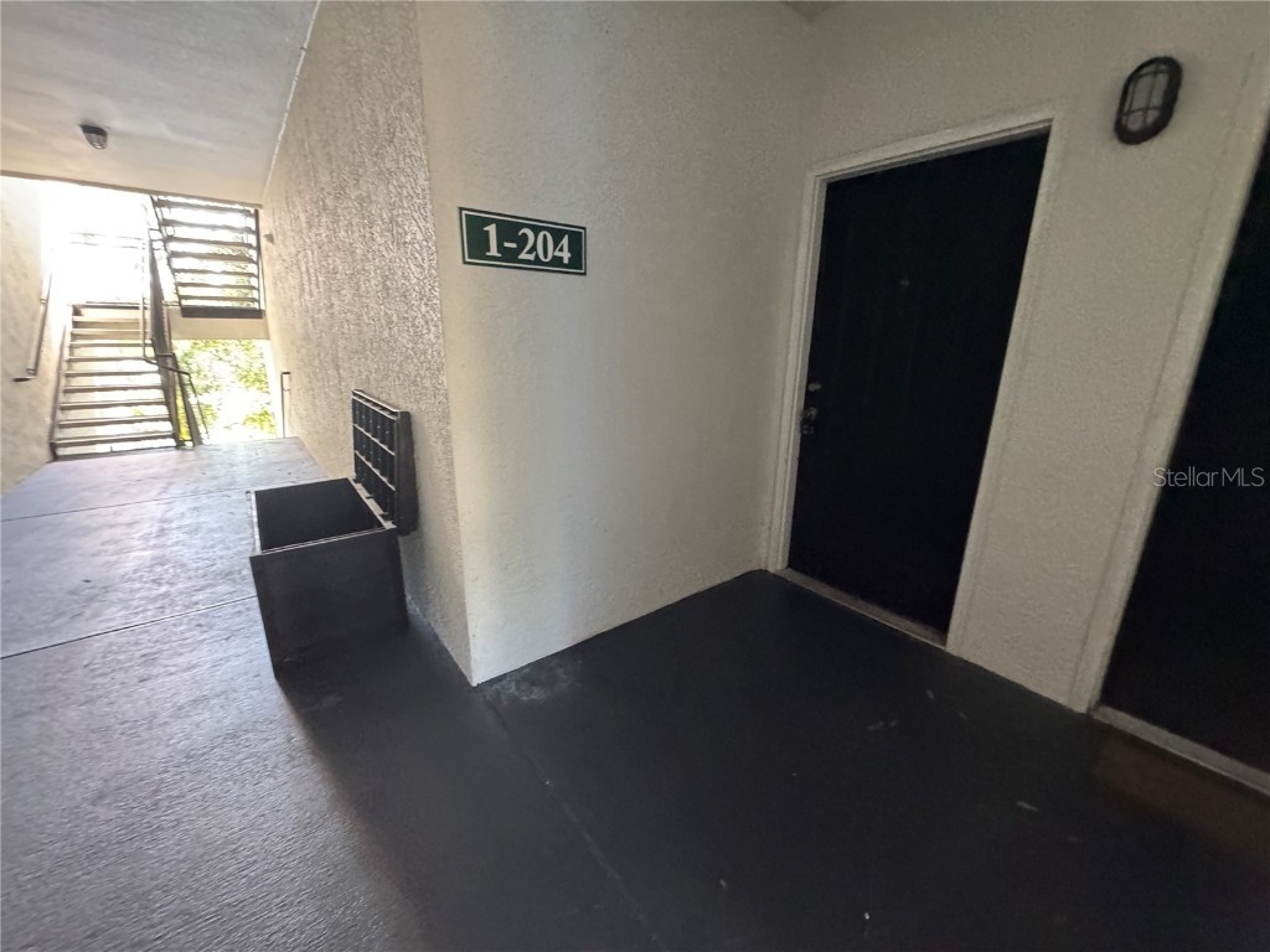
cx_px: 635
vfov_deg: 85.7
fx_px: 514
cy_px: 476
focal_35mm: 14
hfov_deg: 102.1
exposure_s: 1/60
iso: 1250
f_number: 2.2
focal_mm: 2.22
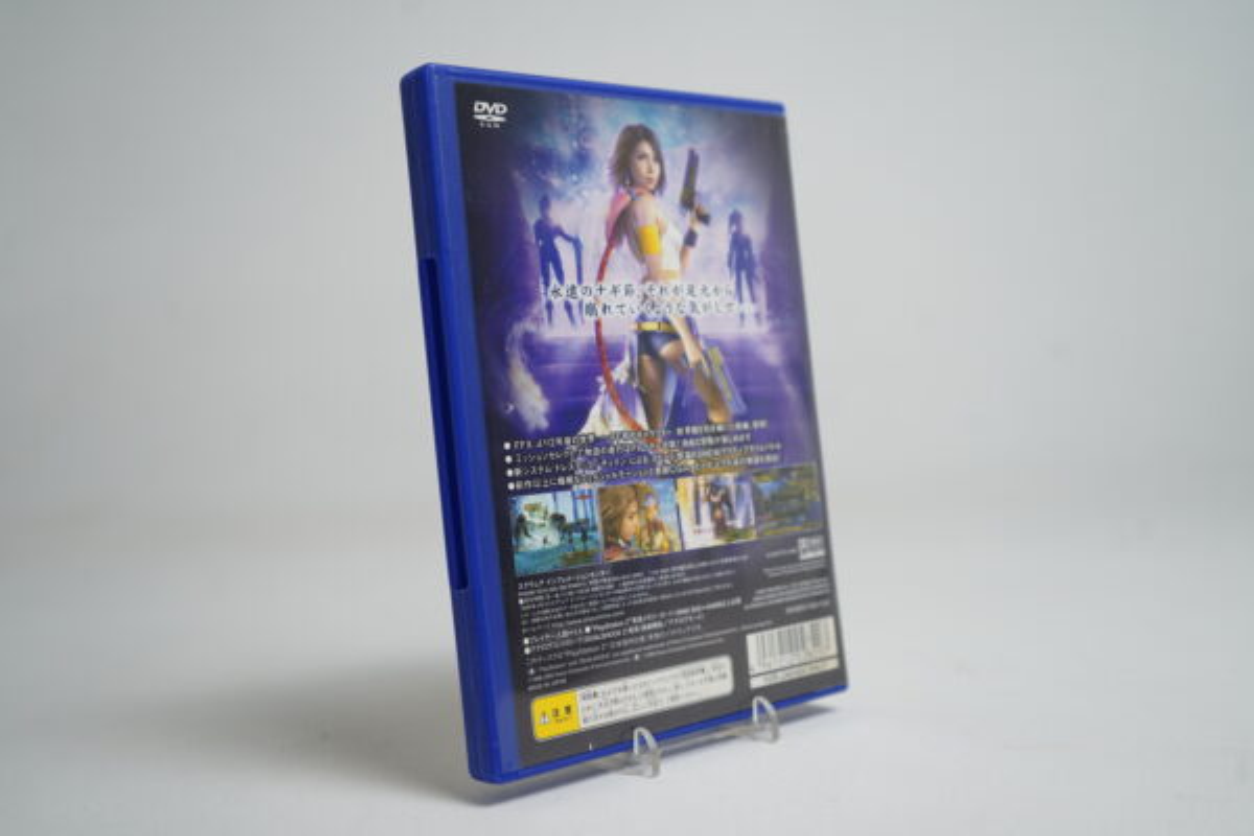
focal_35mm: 37
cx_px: 627
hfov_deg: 51.9
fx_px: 1289
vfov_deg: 35.9
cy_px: 418
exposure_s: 1/30
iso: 100
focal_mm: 37
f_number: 4.5
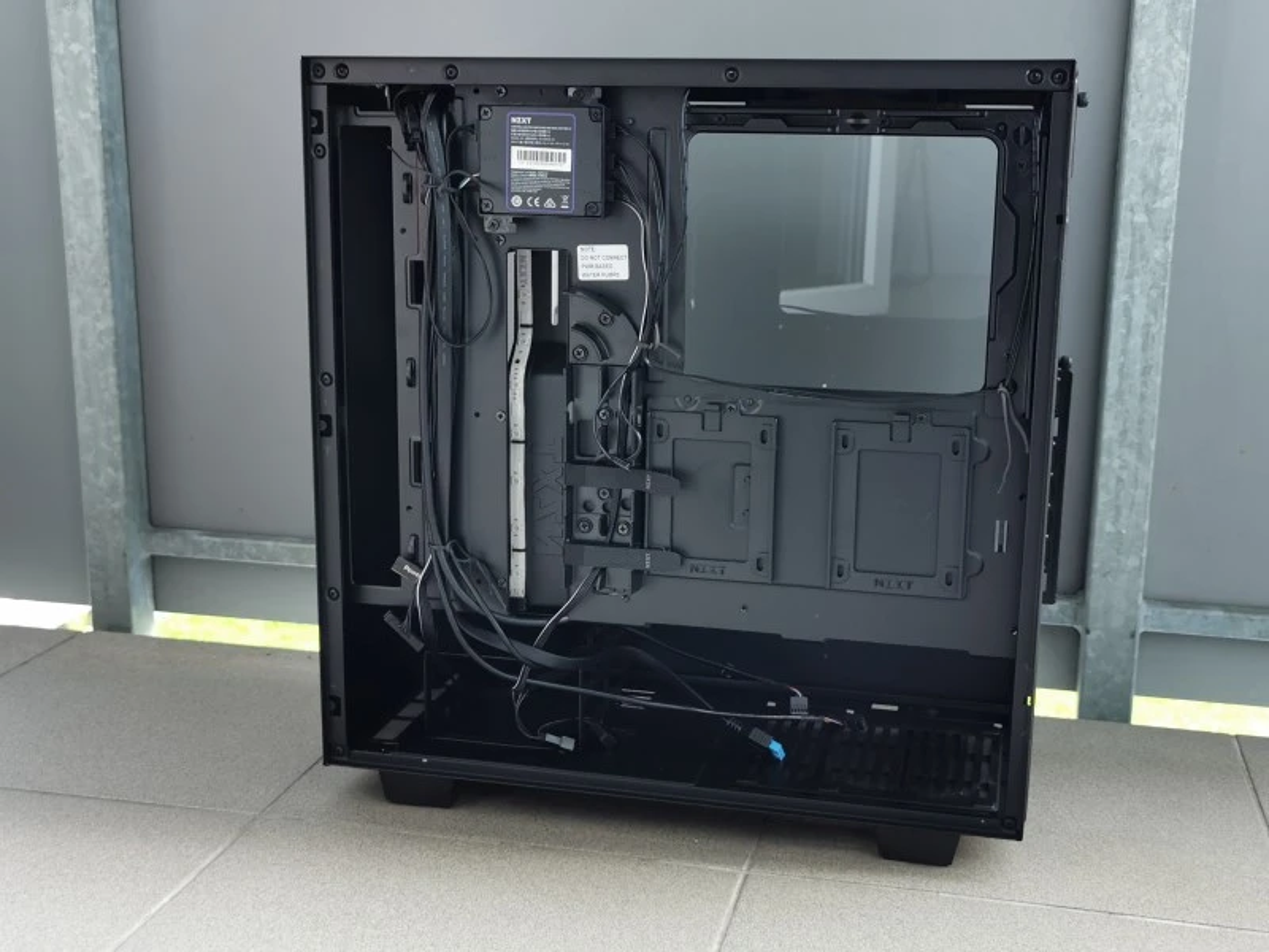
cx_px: 634
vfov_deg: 33.6
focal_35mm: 43
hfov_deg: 43.9
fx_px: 1576
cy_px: 476
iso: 125
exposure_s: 1/100
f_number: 1.6
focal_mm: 5.56
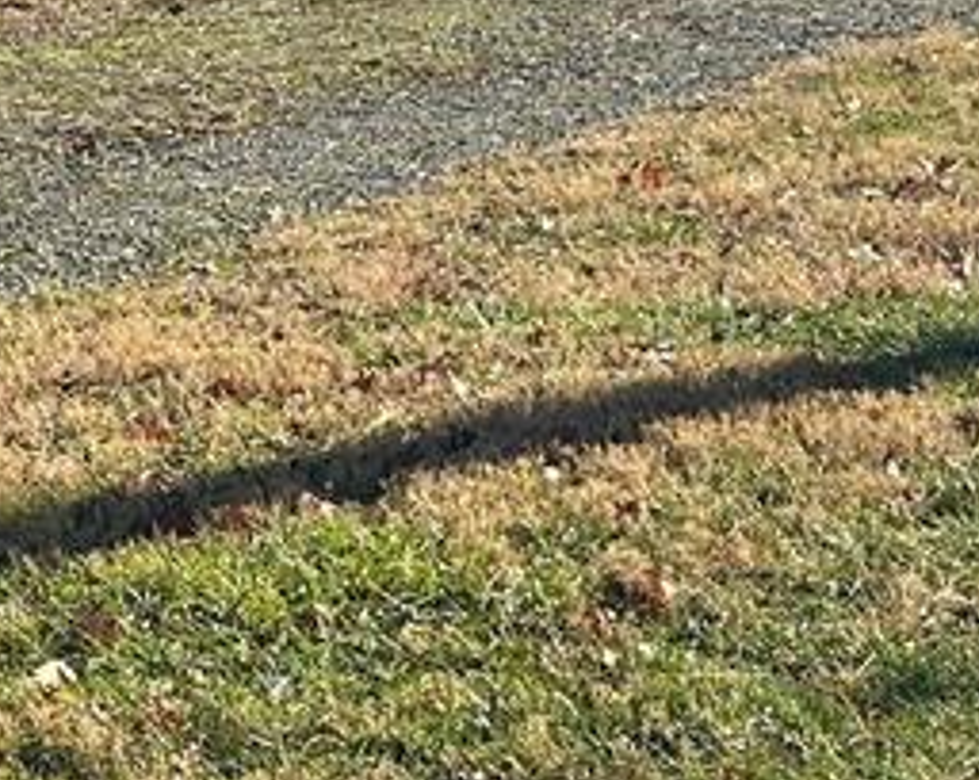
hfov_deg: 14.4
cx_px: 61
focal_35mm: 132
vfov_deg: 11.5
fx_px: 3819
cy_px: 0
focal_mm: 6.86
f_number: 1.78
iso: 80
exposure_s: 1/3058
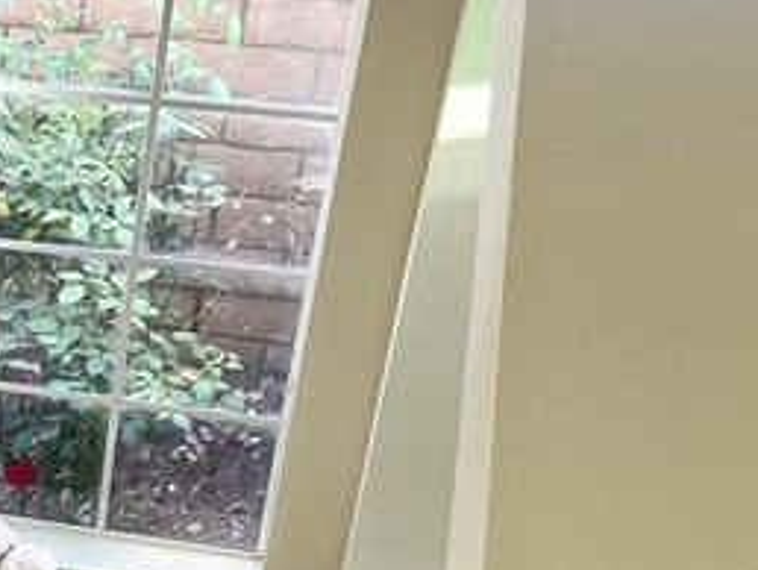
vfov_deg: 14.2
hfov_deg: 16.5
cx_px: -532
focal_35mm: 103
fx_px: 2258
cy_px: 561
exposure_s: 1/120
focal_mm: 5.7
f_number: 1.5
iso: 125
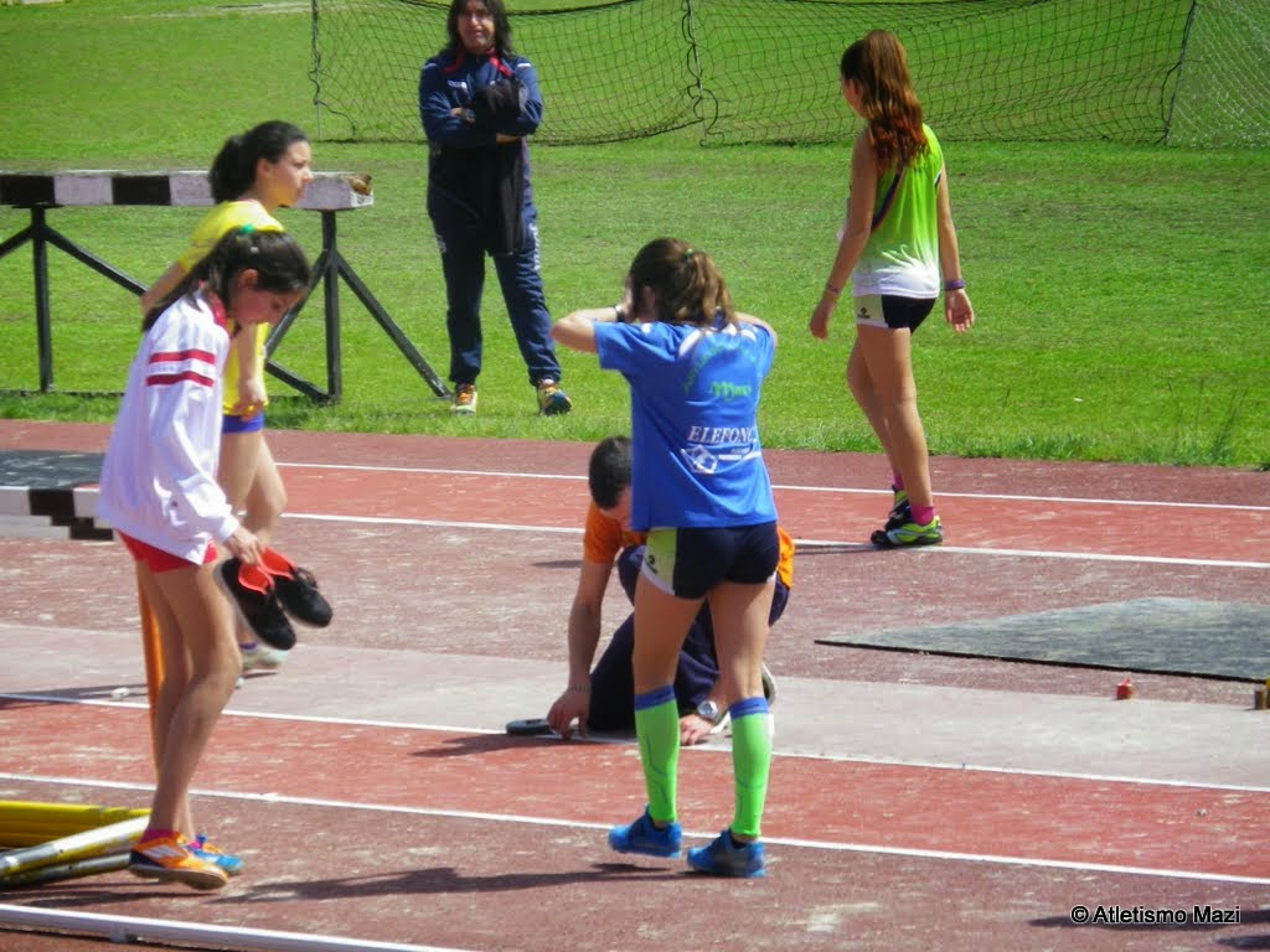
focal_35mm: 280
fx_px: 10273
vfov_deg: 5.3
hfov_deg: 7.1
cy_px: 476
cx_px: 635
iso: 80
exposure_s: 1/250
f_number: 5.9
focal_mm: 50
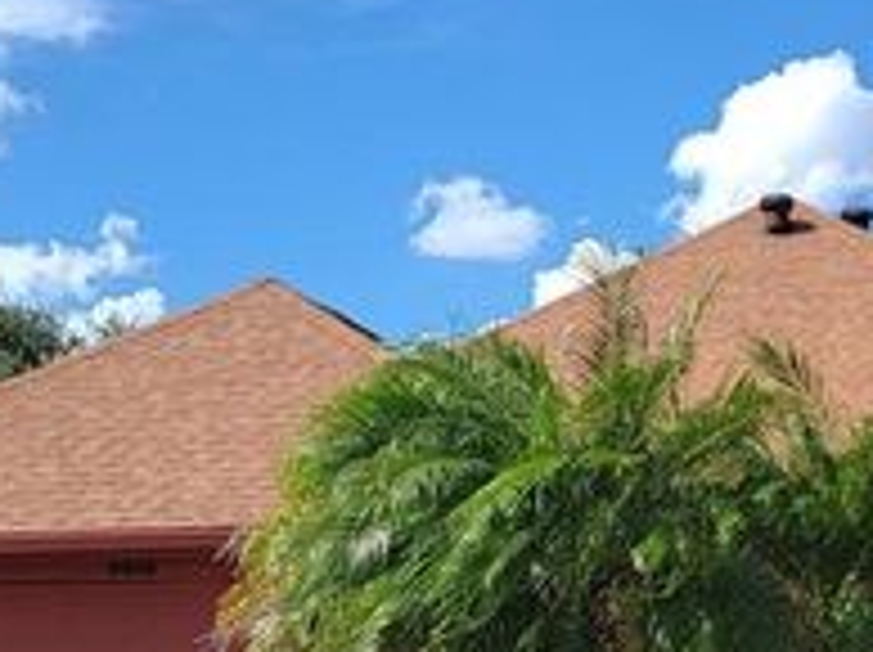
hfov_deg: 30.4
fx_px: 1562
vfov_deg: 23.4
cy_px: 488
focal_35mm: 62
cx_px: 706
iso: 16
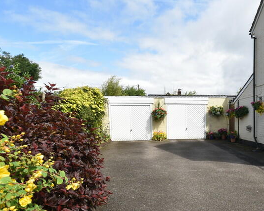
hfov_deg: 61.4
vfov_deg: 52.7
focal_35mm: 27
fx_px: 211
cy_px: 129
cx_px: 189
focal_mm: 10
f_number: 8
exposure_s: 1/200
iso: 100
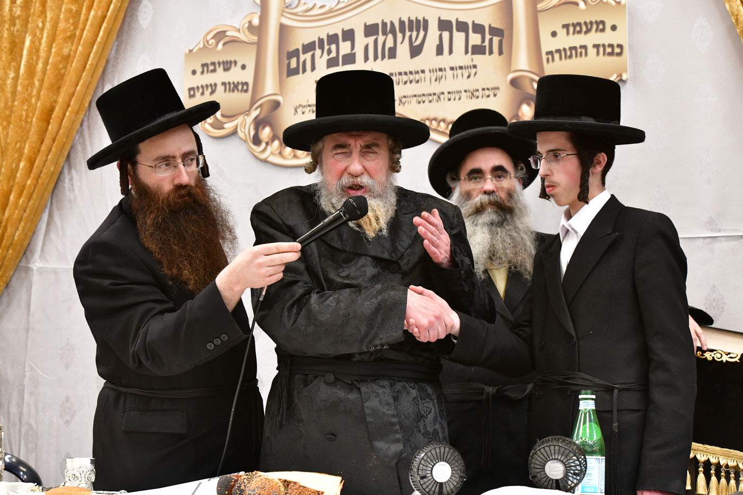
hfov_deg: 28.8
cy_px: 248
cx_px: 372
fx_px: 1444
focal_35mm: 70
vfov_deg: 19.5
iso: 4000
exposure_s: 1/100
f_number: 5.6
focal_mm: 70
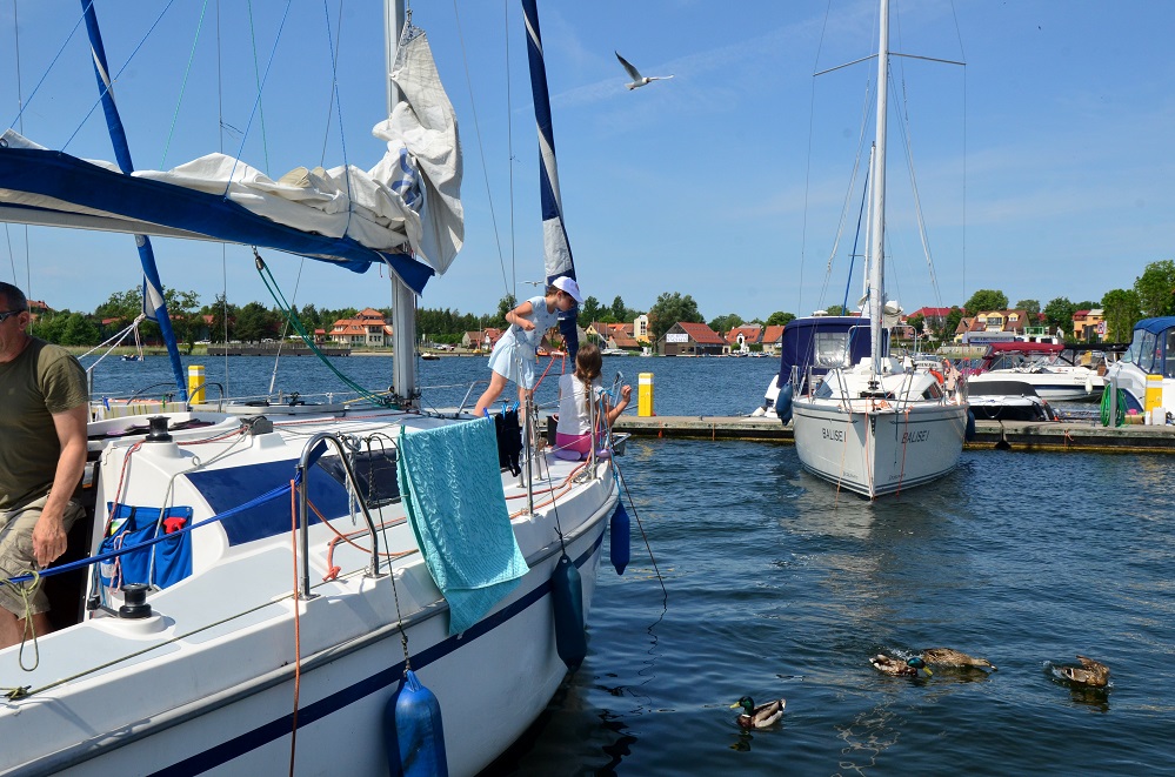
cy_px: 388
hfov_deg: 53.2
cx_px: 588
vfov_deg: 36.7
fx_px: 1172
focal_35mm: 36
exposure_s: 1/500
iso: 400
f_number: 13
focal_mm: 24
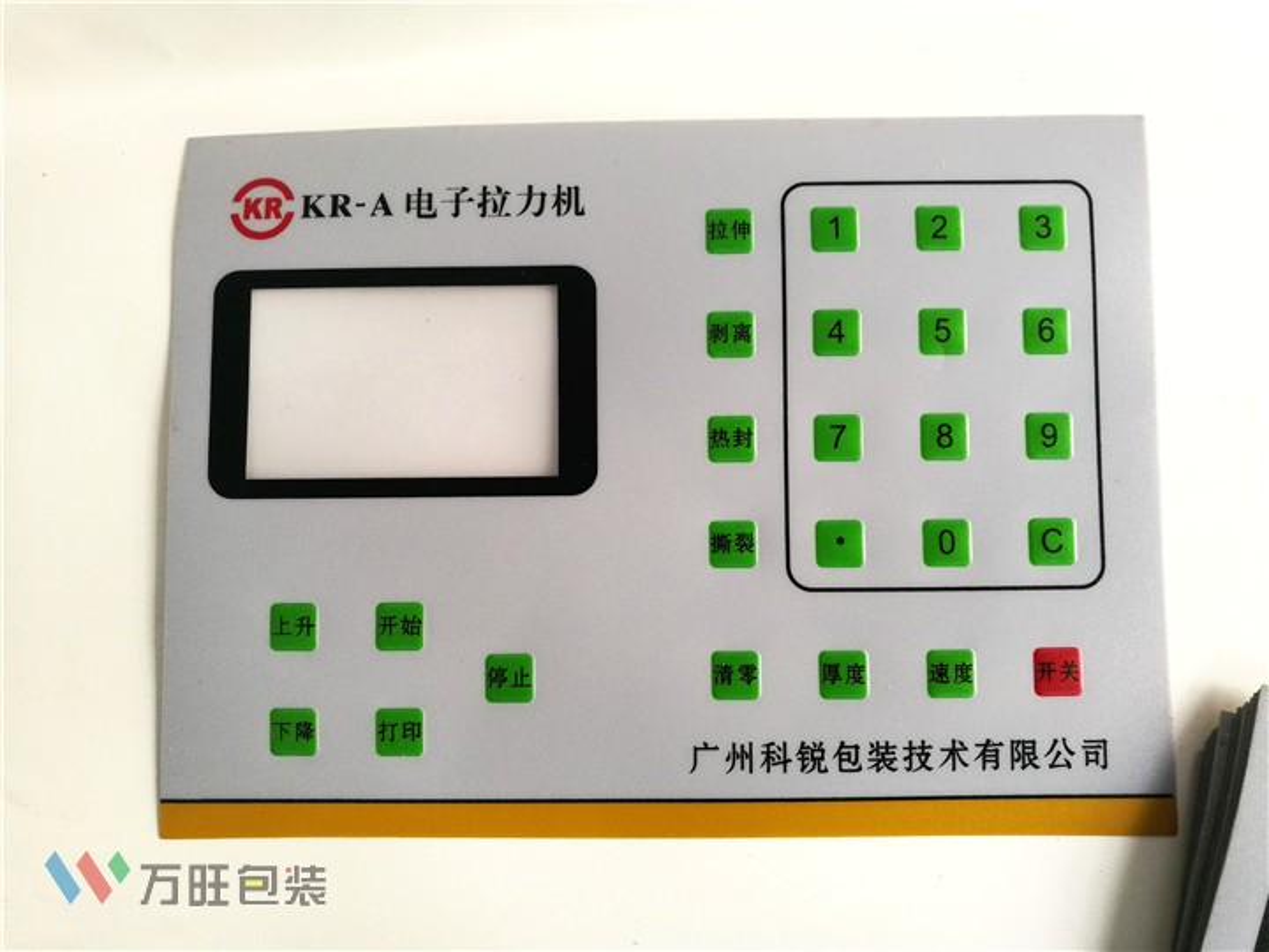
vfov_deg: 51.4
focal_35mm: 27
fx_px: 990
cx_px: 634
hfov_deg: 65.3
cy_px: 476
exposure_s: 1/50
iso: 160
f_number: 2.2
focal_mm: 4.5
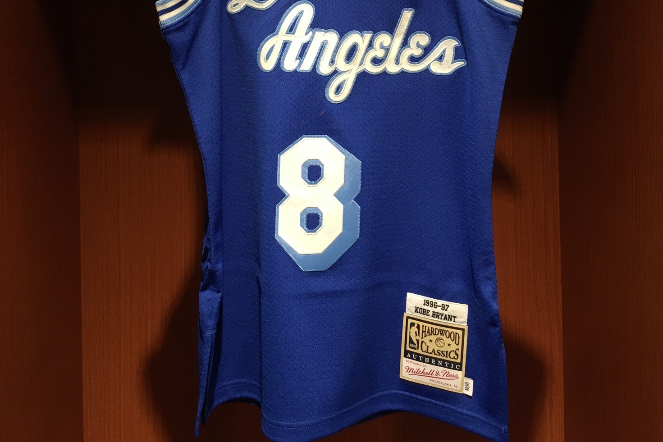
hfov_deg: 47.4
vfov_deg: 30.5
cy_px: 9
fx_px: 755
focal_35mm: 41
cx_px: 328
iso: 80
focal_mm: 4.15
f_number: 2.2
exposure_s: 1/30
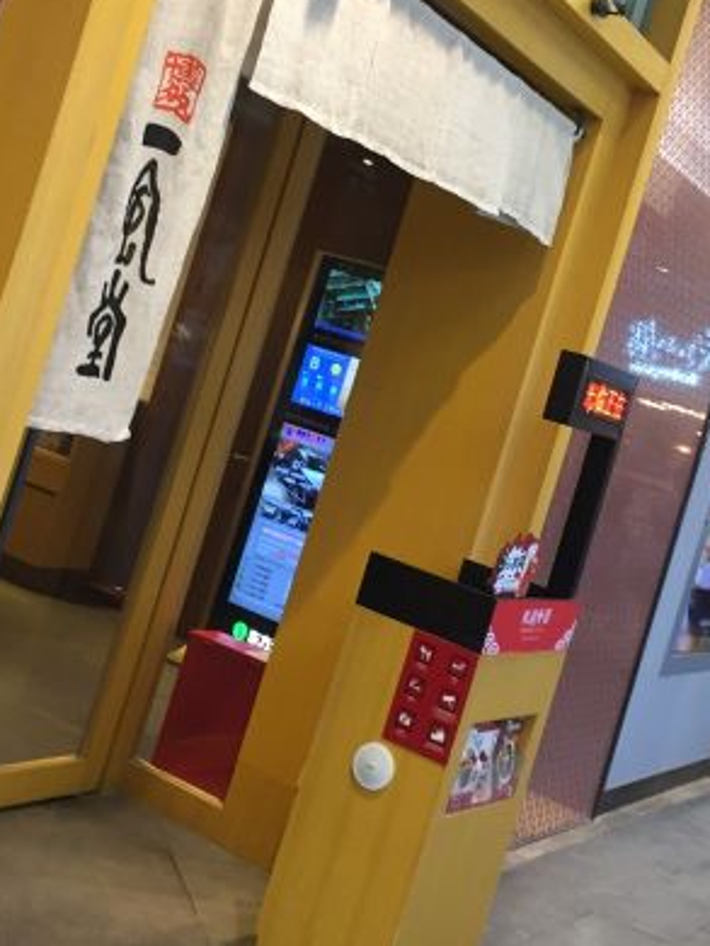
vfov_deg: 36.6
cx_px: 435
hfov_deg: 28.0
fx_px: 1421
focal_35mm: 52
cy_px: 366
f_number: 2.2
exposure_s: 1/33
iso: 100
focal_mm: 4.15
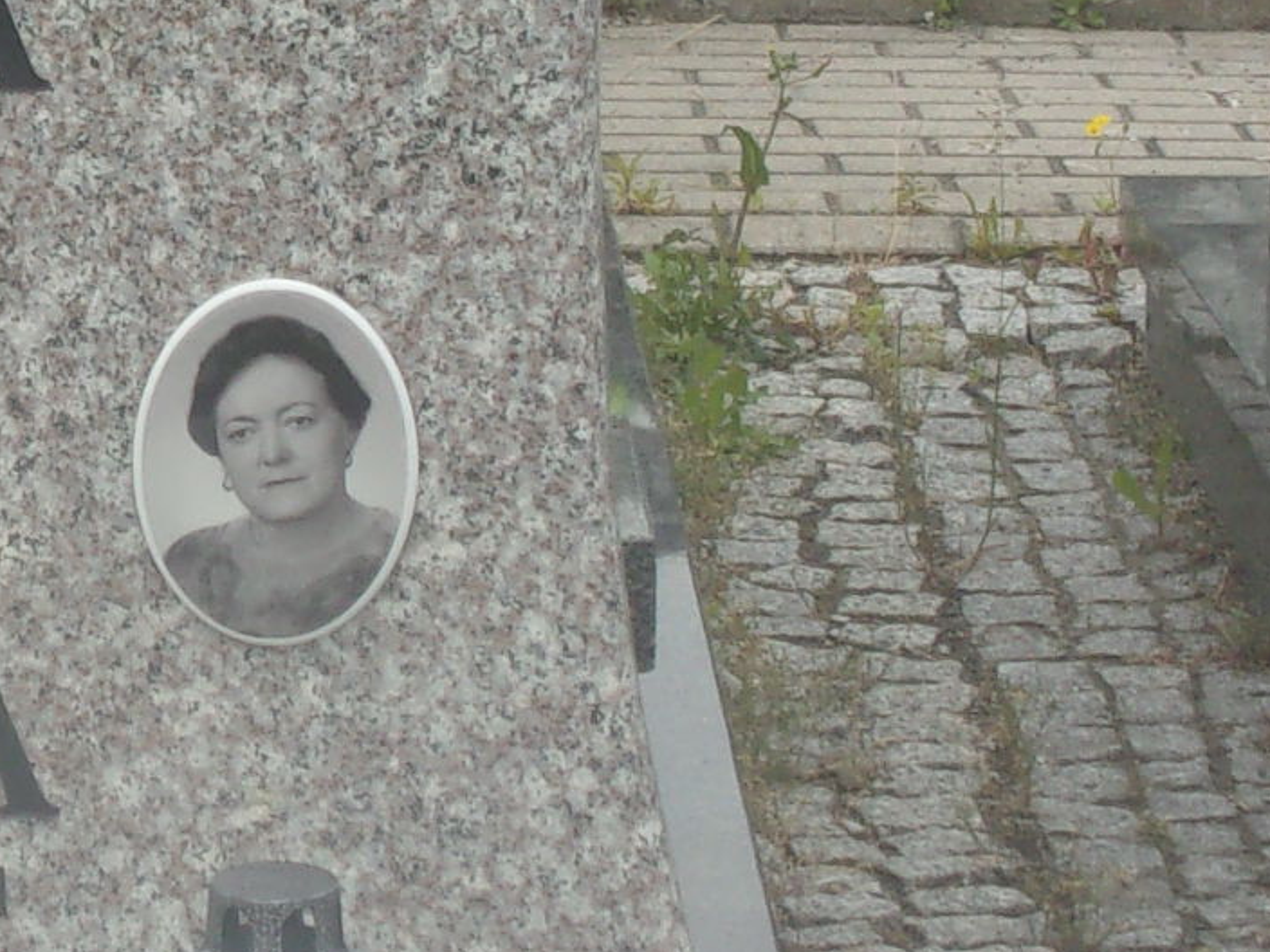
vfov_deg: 7.6
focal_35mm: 195
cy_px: 451
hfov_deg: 9.9
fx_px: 7154
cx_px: -566
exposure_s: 1/200
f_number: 4.9
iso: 80
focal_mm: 9.5
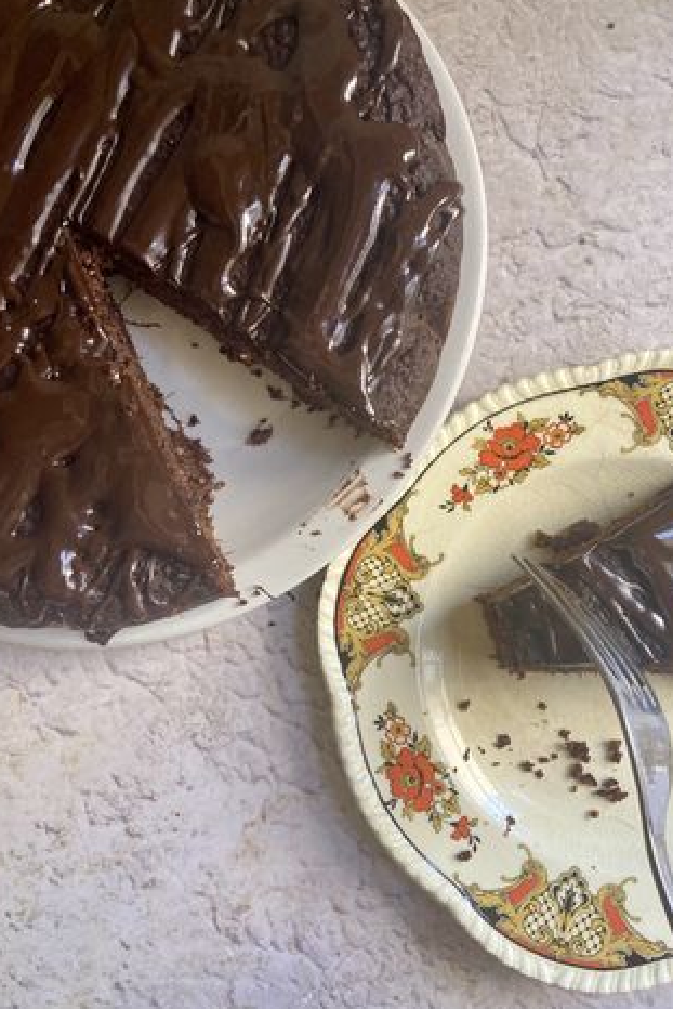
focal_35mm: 30
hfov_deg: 43.6
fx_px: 841
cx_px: 366
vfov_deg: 61.9
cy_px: 504
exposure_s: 1/60
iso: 100
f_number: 1.8
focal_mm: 3.99
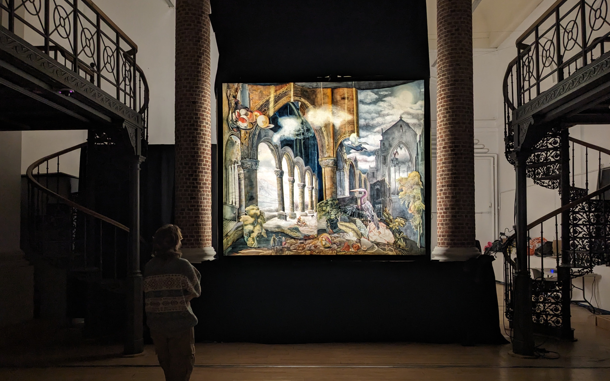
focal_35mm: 29
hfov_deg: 64.6
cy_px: 201
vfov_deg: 43.1
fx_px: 482
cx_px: 306
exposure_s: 1/23.5
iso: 82
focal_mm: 4.38
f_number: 1.73
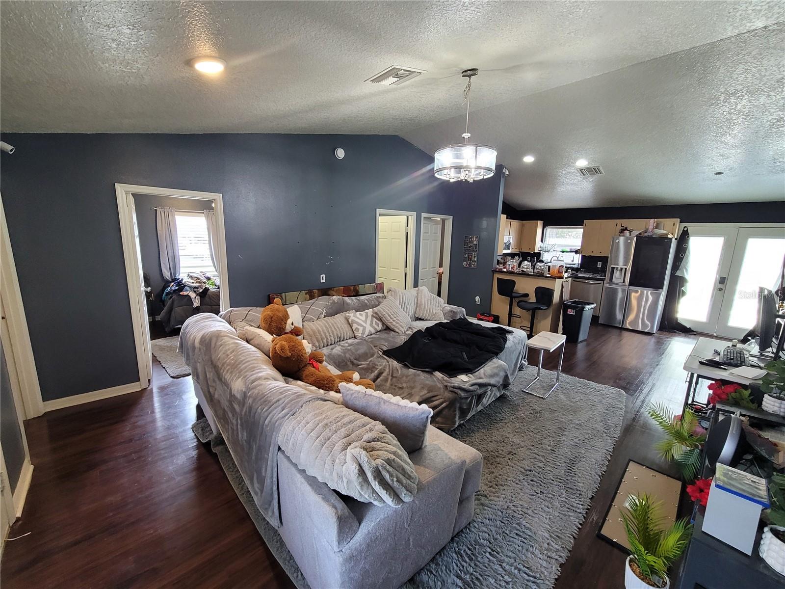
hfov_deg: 106.2
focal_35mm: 13
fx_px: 295
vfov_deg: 89.9
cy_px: 294
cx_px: 392
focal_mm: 2.2
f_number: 2.2
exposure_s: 1/40
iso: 320
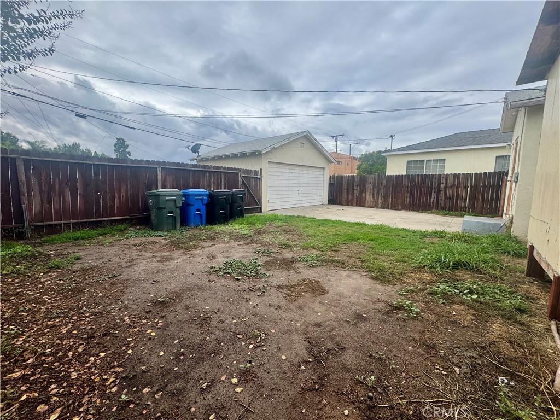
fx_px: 226
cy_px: 210
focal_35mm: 14
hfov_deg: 102.1
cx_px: 280
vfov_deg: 85.7
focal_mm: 2.22
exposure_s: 1/1110
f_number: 2.2
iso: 40
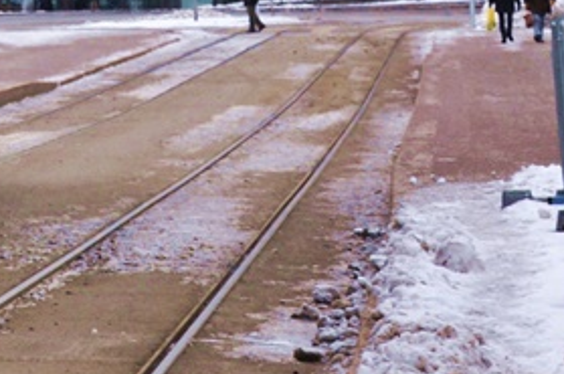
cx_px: -598
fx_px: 4035
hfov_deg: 7.6
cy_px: -318
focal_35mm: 258
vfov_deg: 5.2
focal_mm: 40
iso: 200
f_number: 8
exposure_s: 1/250
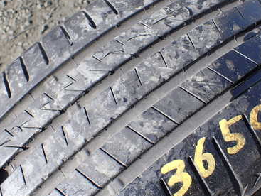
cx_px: 174
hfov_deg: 38.4
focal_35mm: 49
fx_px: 370
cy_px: 93
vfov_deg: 29.7
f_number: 3.2
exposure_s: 1/400
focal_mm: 5.4
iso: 100
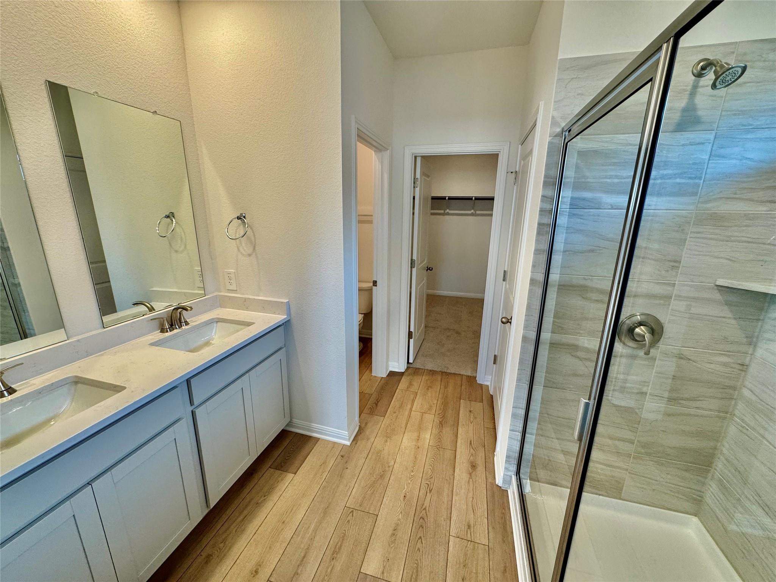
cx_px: 388
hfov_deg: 102.1
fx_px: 314
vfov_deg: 85.7
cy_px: 291
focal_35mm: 14
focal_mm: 2.22
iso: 160
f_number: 2.2
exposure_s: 1/120
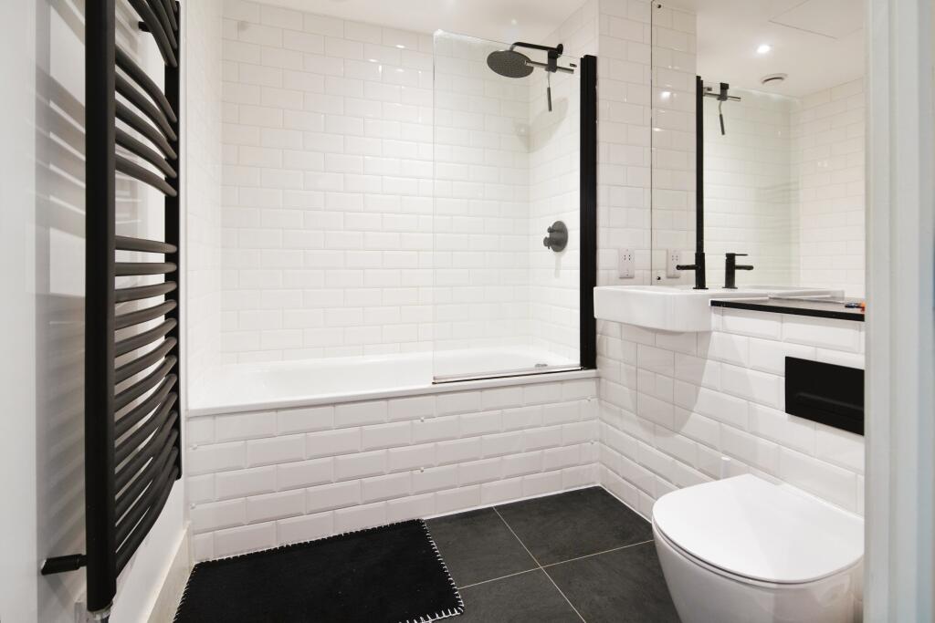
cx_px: 468
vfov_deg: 70.5
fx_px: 442
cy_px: 312
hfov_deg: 93.3
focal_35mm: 17
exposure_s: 1/15
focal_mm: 17
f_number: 7.1
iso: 640
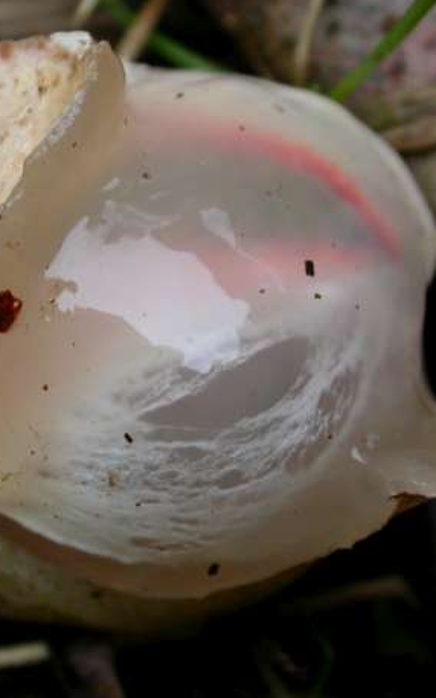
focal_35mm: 89
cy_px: 348
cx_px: 145
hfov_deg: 14.6
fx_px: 1693
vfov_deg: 23.3
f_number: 3.1
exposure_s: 1/61
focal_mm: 12.9
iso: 100
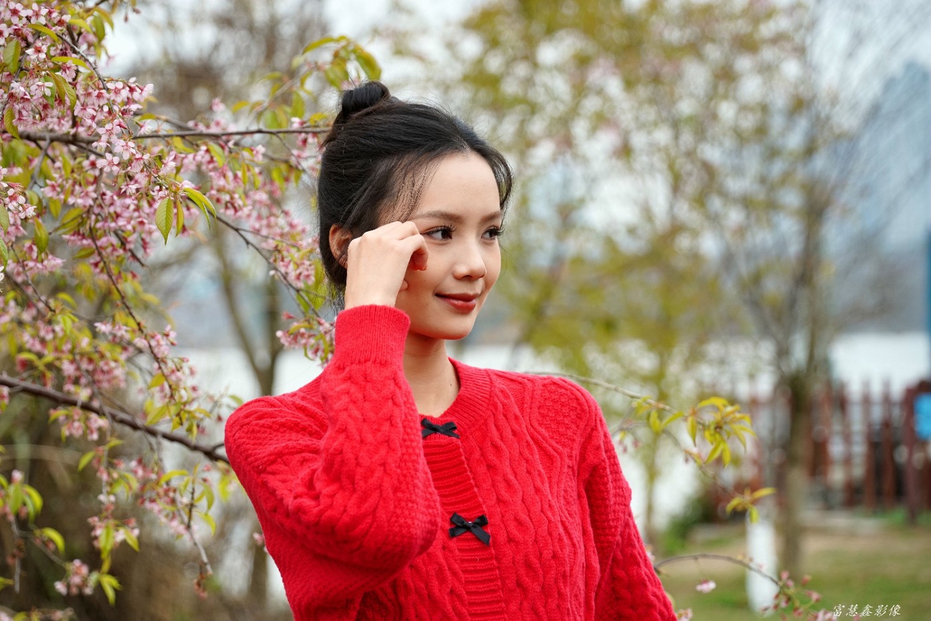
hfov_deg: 18.9
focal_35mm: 108
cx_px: 466
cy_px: 310
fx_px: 2792
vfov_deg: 12.7
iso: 100
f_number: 5.6
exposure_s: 1/160
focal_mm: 108
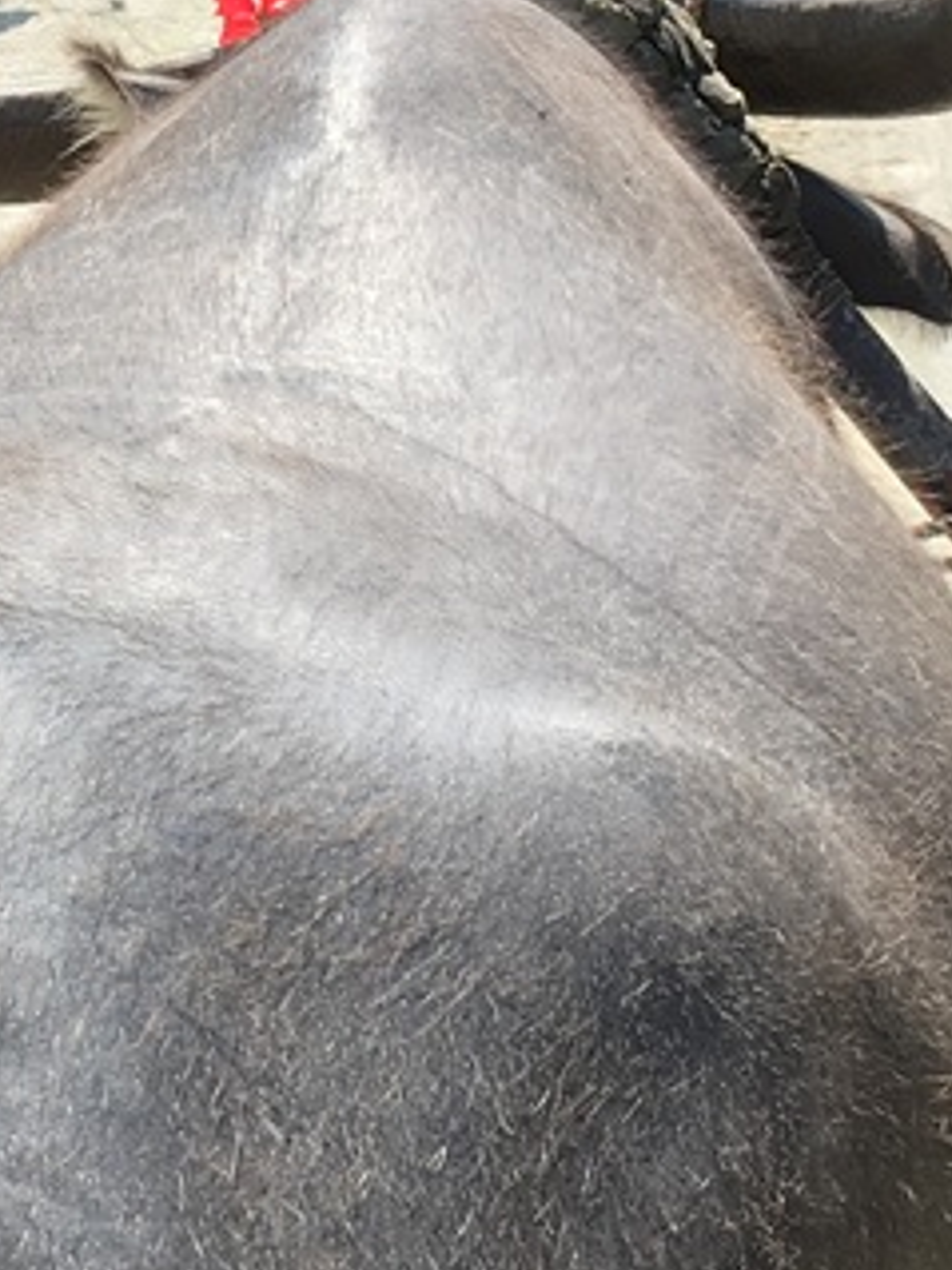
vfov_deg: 17.0
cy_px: -135
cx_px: 76
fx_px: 4110
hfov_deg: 13.1
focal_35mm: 112
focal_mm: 4.15
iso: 25
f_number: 2.2
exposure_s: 1/739
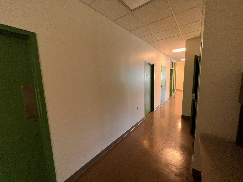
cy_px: 91
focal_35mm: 13
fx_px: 91
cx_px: 122
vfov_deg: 89.9
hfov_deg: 106.2
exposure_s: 1/60
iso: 250
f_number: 1.8
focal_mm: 1.57
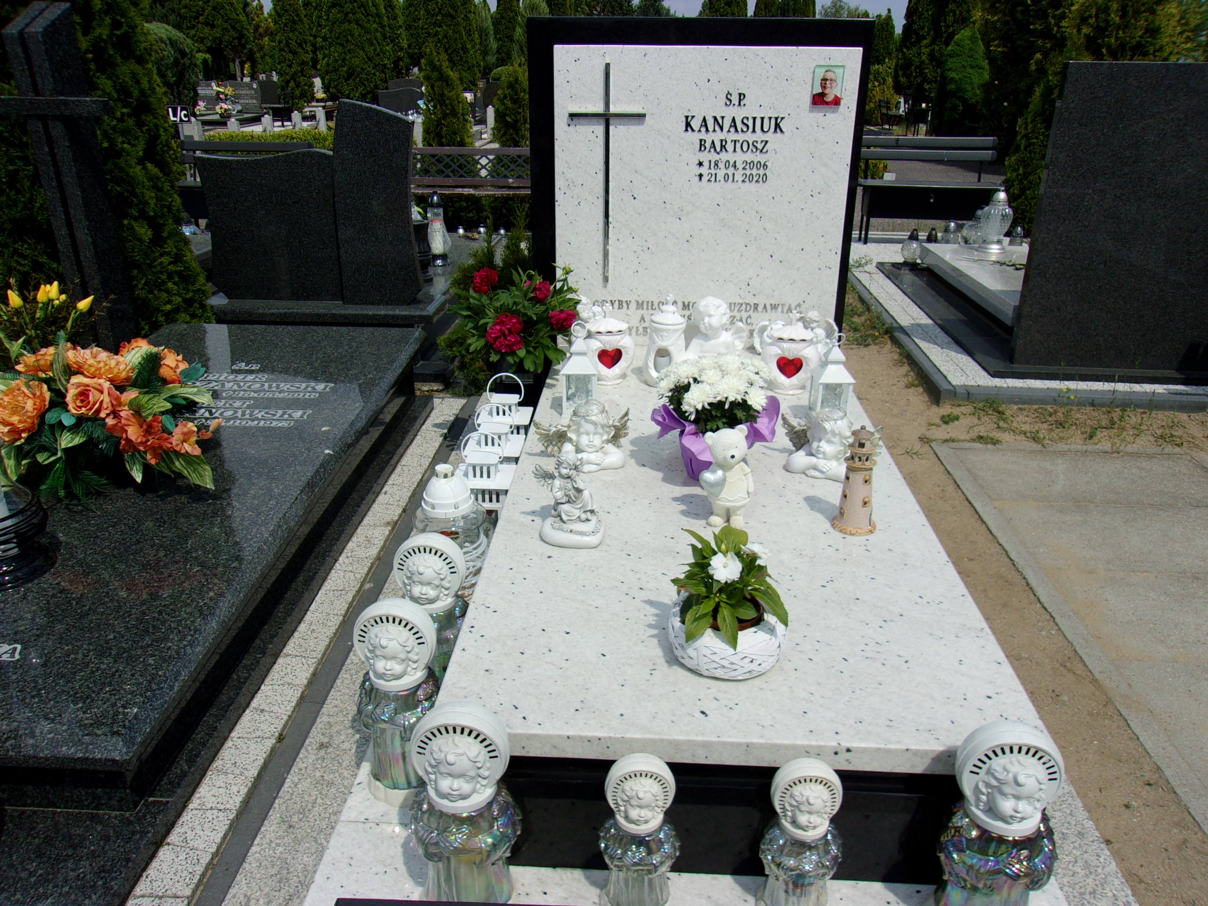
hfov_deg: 65.3
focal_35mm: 27
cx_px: 604
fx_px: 942
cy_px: 453
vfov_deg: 51.4
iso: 80
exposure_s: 1/200
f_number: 10.4
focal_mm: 4.9
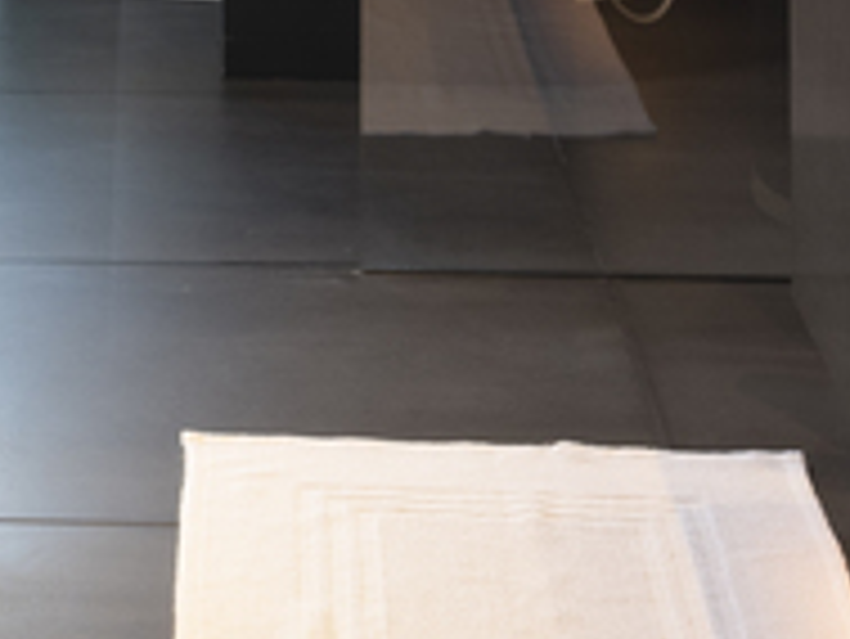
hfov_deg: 14.2
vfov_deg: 9.8
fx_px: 3366
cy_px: -774
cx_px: -9
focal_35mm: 137
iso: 250
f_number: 11
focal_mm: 23
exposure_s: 1/3
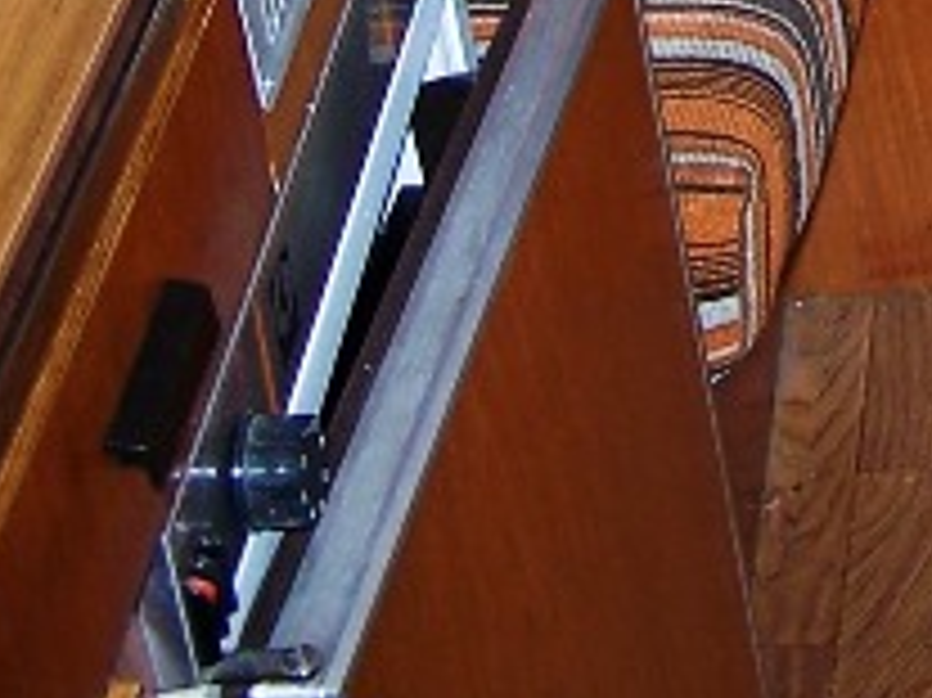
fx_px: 3956
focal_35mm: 147
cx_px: 1391
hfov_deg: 12.8
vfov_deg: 9.6
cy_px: -540
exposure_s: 1/60
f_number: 2.8
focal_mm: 6.3
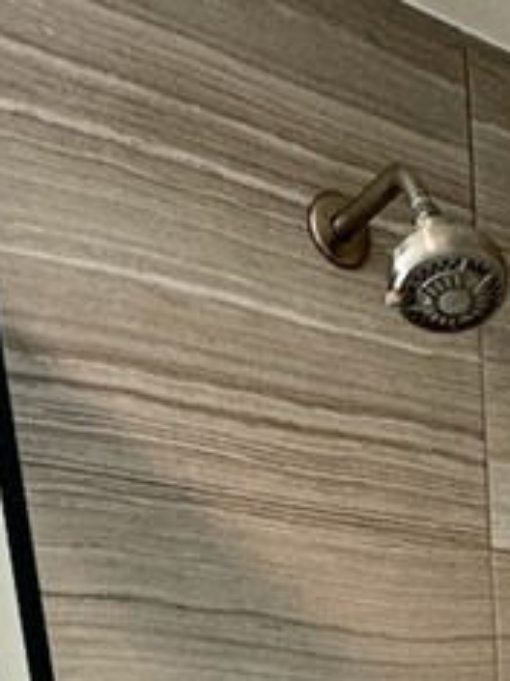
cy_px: 1206
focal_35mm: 61
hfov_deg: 20.4
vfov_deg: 21.5
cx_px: 779
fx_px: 1199
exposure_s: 1/120
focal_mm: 2.22
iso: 200
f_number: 2.2
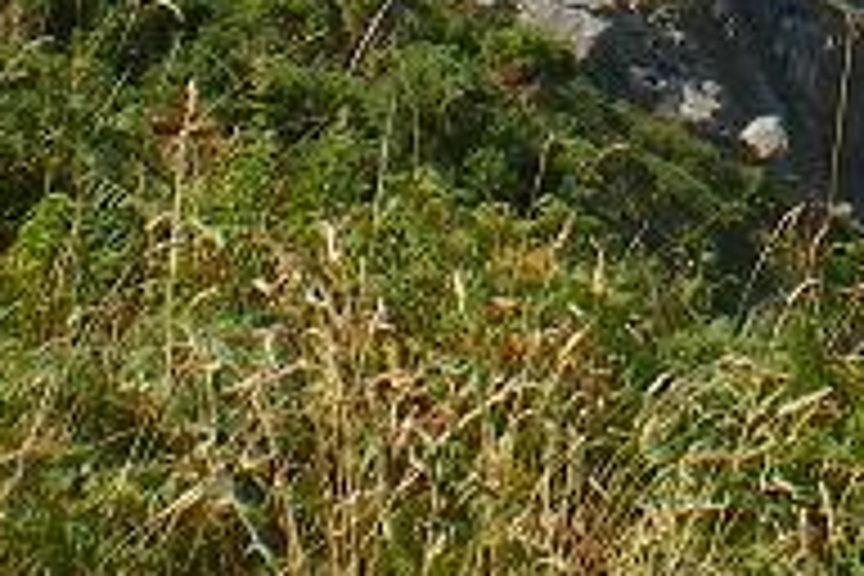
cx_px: 792
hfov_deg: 15.3
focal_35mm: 132
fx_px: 3168
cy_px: -274
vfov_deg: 10.1
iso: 64
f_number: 4.6
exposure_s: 1/320
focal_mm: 6.3
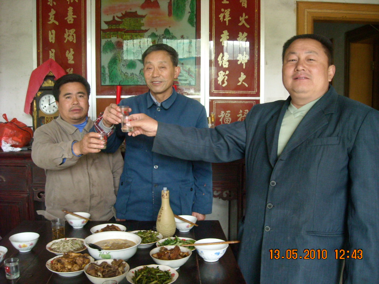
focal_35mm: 35
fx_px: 383
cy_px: 142
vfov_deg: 40.7
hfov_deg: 52.6
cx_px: 190
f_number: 2.8
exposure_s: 1/42
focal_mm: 5.7
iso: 400
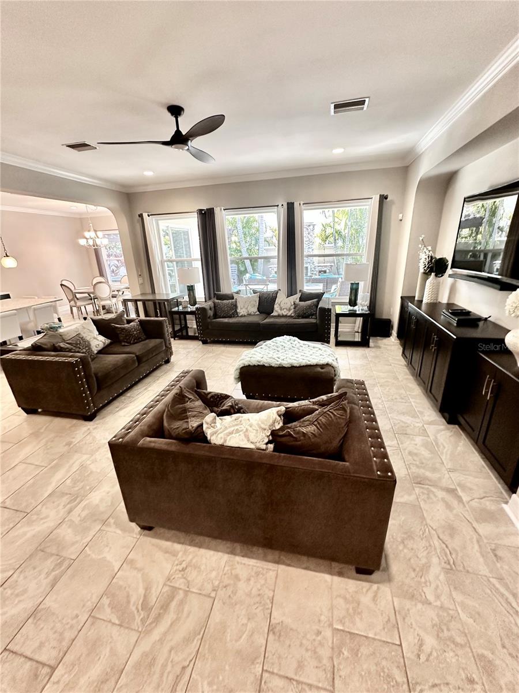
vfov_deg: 102.1
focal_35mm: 14
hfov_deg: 85.7
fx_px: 280
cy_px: 346
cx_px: 260
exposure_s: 1/60
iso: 250
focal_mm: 2.22
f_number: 2.2
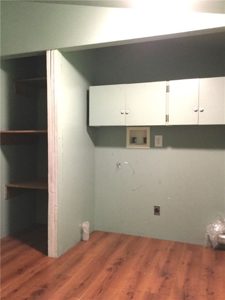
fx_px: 269
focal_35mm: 31
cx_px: 112
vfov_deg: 58.4
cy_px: 150
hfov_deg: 45.4
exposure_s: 1/15
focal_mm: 3.3
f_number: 2.4
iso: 200
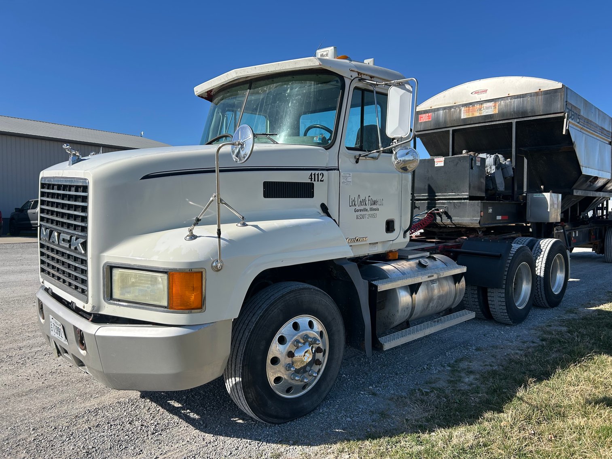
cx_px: 306
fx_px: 460
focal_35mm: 26
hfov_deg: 67.3
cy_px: 230
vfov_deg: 53.1
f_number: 1.5
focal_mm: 5.7
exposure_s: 1/4115
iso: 50
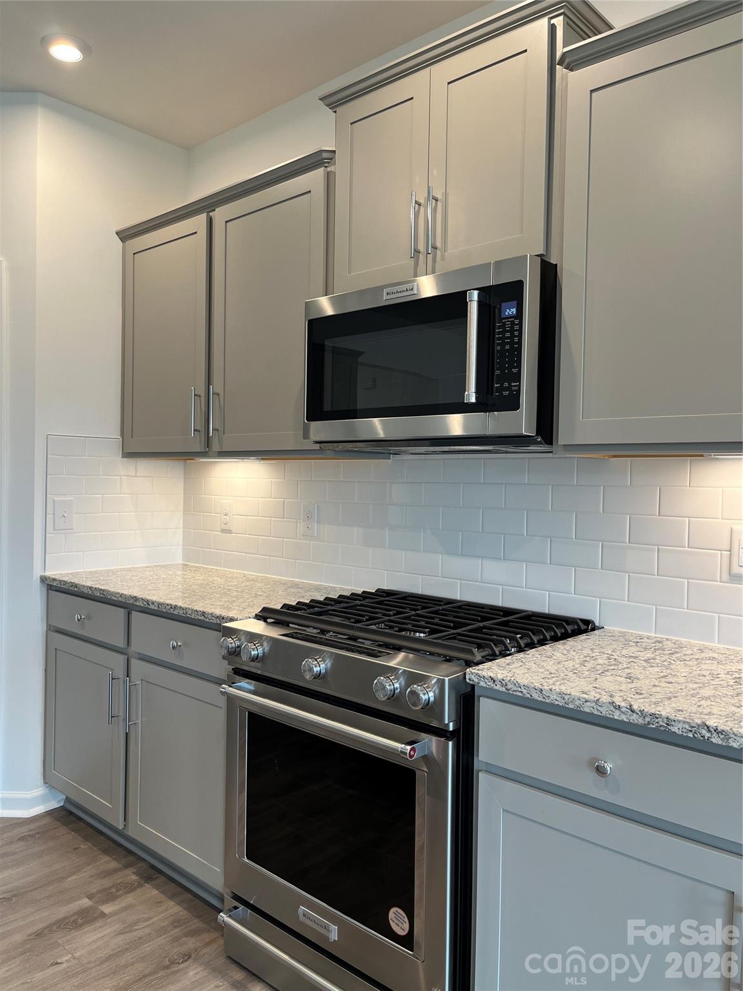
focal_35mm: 26
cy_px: 496
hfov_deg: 53.1
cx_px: 372
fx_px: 744
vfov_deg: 67.3
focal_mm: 5.1
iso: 100
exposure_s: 1/120
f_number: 1.6
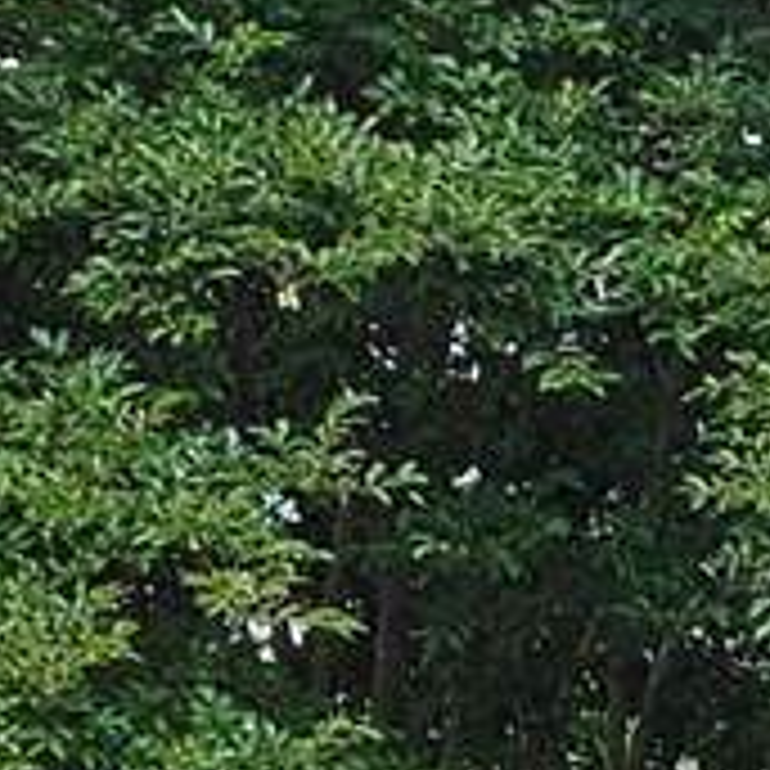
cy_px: 1452
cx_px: 2085
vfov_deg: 12.8
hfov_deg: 11.0
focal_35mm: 122
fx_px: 3070
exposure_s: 1/1250
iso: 20
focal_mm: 6.3
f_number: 1.7
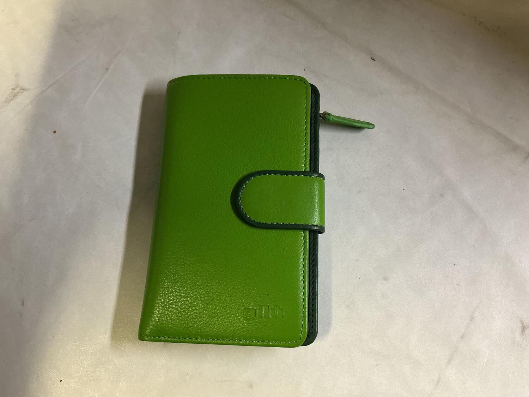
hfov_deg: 61.7
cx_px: 264
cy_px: 198
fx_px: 443
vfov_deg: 48.2
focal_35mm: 29
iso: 160
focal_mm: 3
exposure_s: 1/50
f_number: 1.8
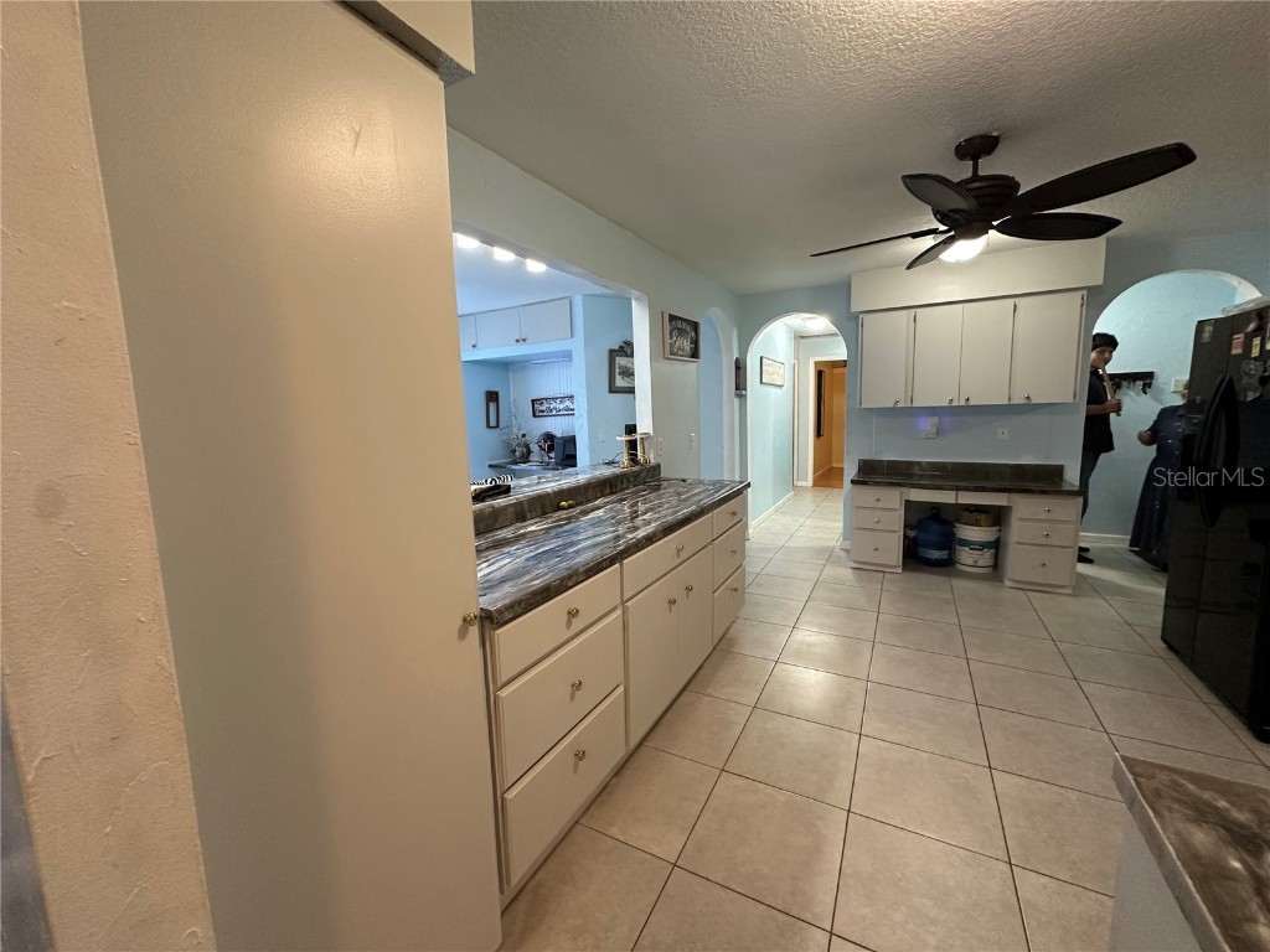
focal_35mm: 14
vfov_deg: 85.7
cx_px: 635
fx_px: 514
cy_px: 476
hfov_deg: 102.1
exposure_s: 1/60
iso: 320
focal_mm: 2.22
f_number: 2.2
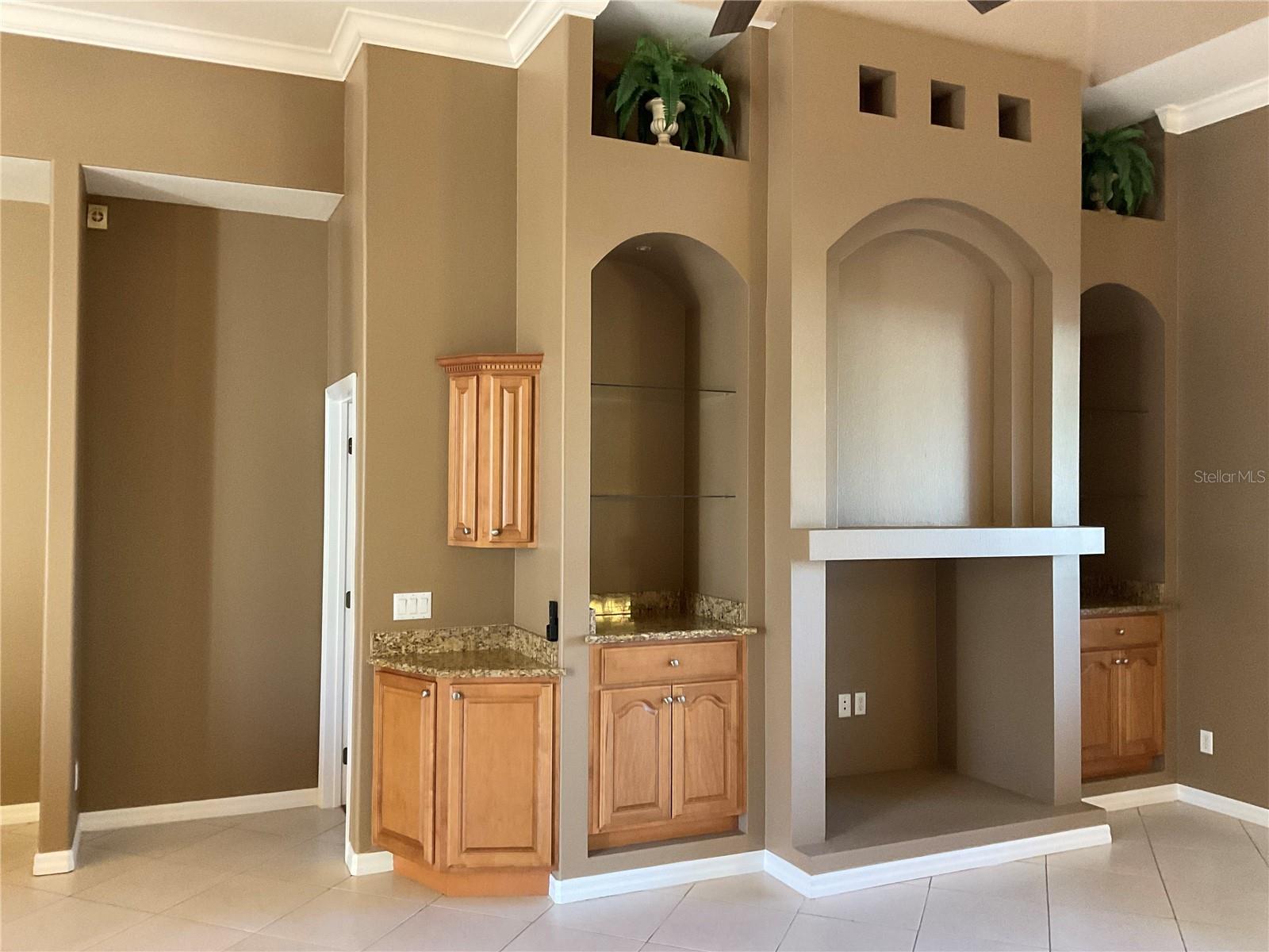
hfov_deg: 61.7
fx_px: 1063
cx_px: 634
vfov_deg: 48.2
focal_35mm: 29
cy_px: 476
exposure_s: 1/60
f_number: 1.8
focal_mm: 3
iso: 250
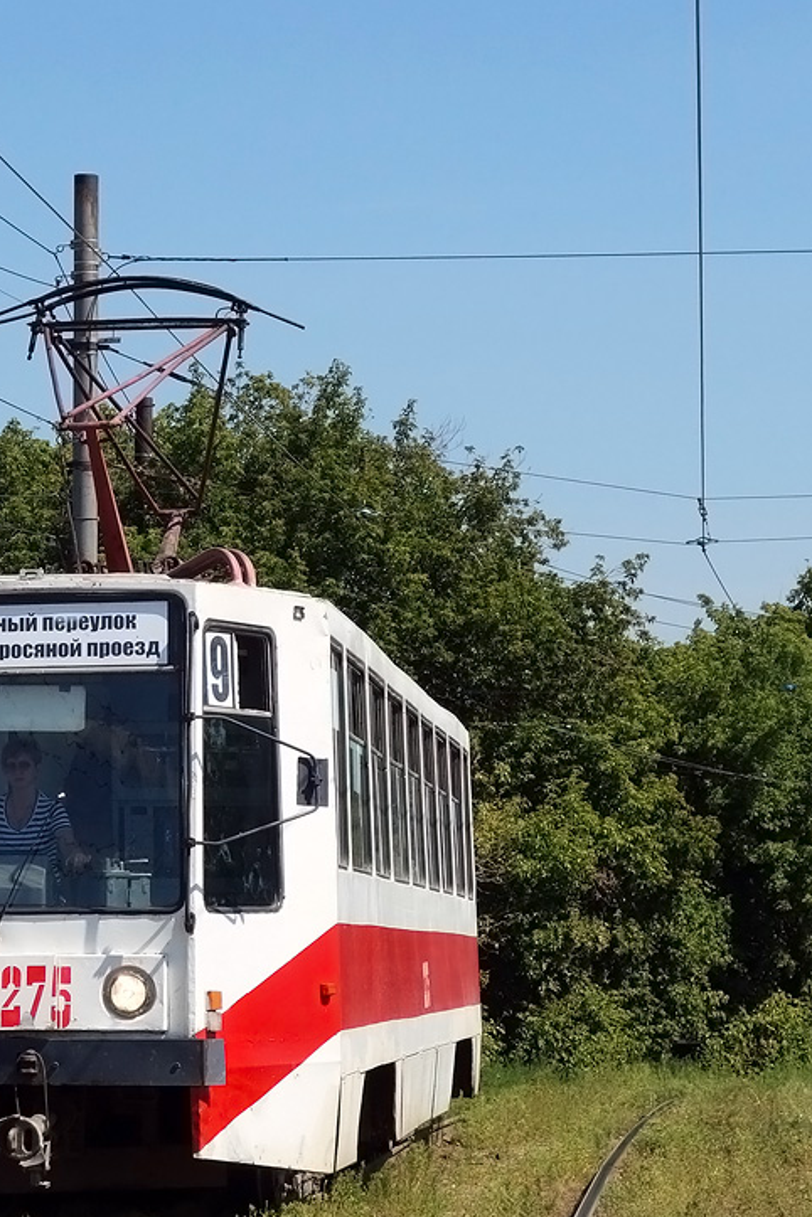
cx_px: 83
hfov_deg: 15.4
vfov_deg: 23.1
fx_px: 2977
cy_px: 655
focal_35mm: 88
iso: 125
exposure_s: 1/500
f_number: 7.1
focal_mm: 19.53
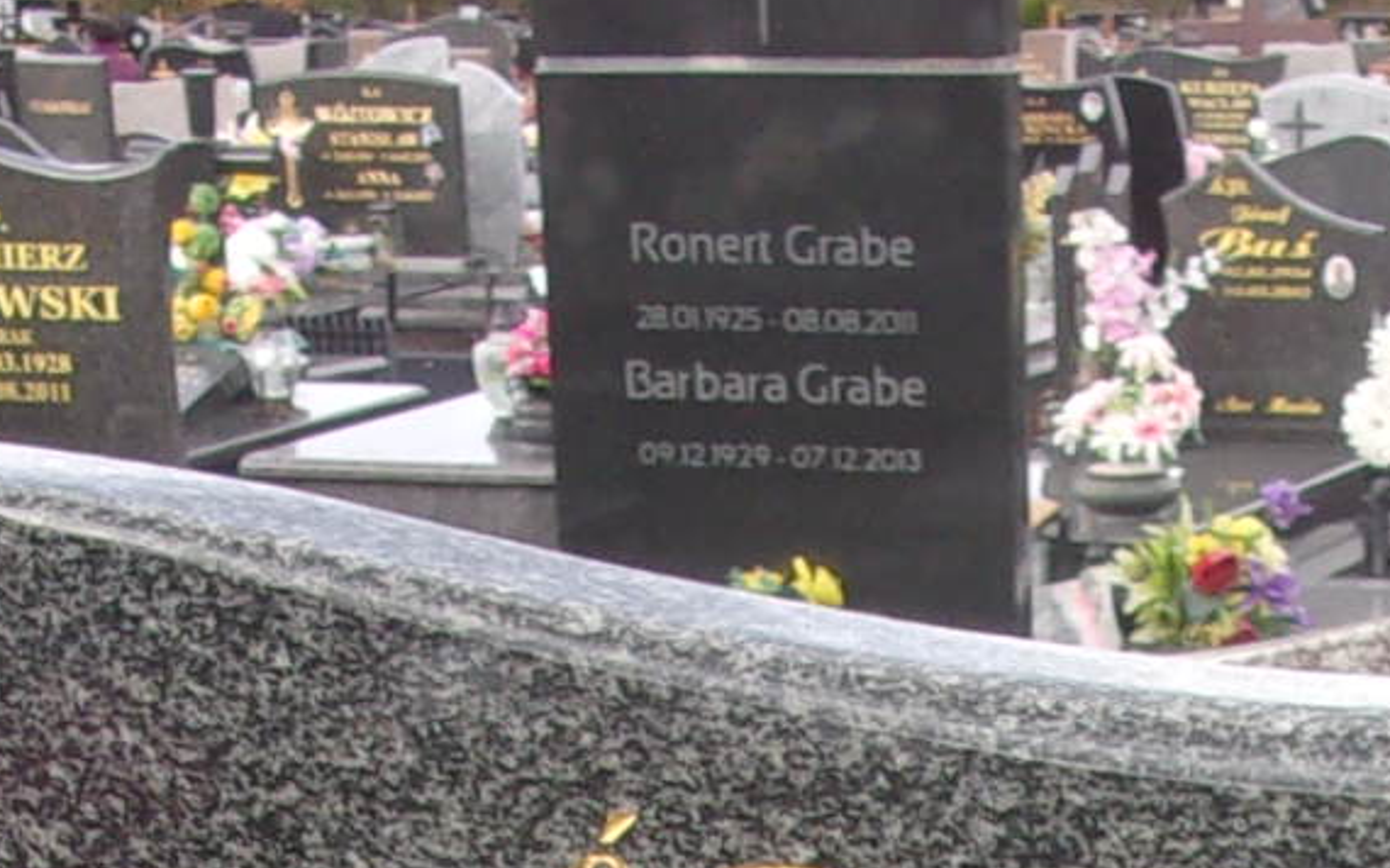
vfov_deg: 8.9
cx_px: 1134
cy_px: 1960
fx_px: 5113
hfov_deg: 15.4
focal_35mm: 135
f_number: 3.9
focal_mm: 5.1
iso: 80
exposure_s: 1/70
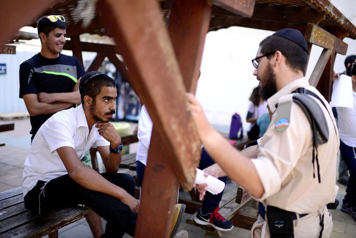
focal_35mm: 35
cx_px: 178
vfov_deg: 37.9
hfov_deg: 54.4
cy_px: 119
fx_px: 346
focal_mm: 35
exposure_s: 1/250
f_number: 1.4
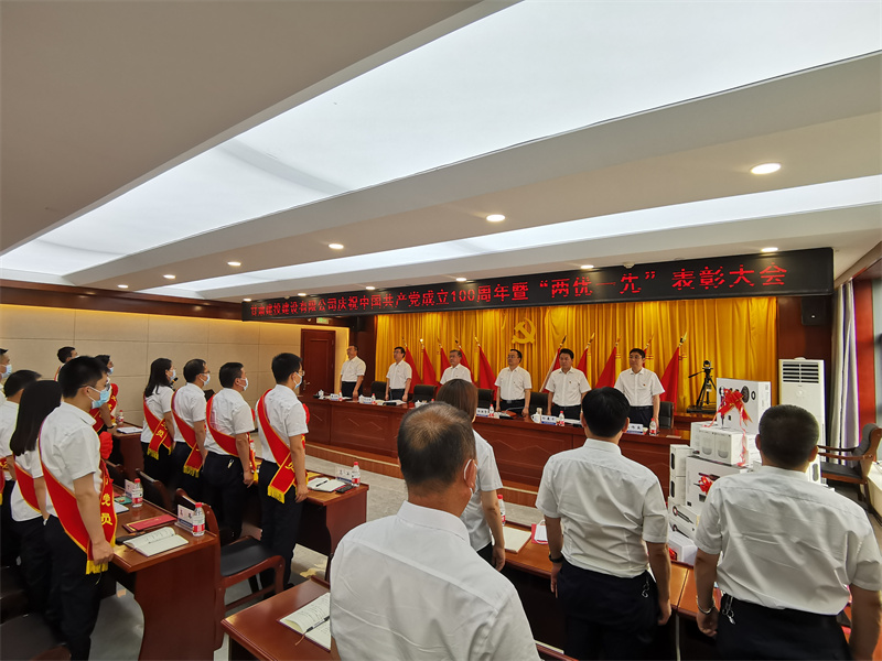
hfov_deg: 91.0
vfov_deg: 74.7
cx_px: 441
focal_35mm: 17
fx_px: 433
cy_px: 330
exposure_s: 1/99.9
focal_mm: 2.26
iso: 64
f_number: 2.2
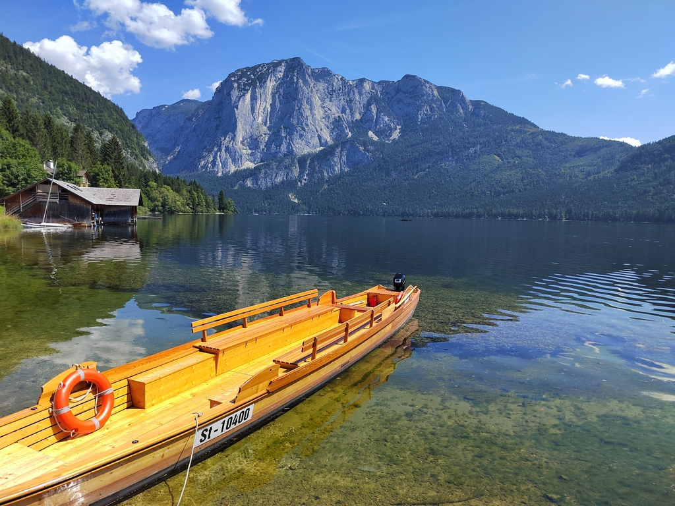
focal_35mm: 23
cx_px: 338
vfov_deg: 58.9
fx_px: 448
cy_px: 253
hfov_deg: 73.9
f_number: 1.9
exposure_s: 1/2000
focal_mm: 5.52
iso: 306
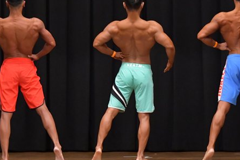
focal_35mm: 292
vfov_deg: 4.7
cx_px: 127
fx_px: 1946
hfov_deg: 7.1
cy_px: 74
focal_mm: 112
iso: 6400
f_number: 5.6
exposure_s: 1/400
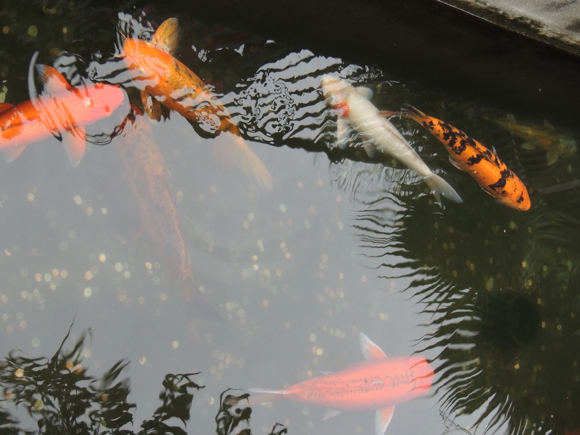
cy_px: 209
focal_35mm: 78
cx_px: 237
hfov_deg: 25.0
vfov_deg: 18.9
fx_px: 1306
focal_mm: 10.7
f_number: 3.7
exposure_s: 1/60
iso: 320
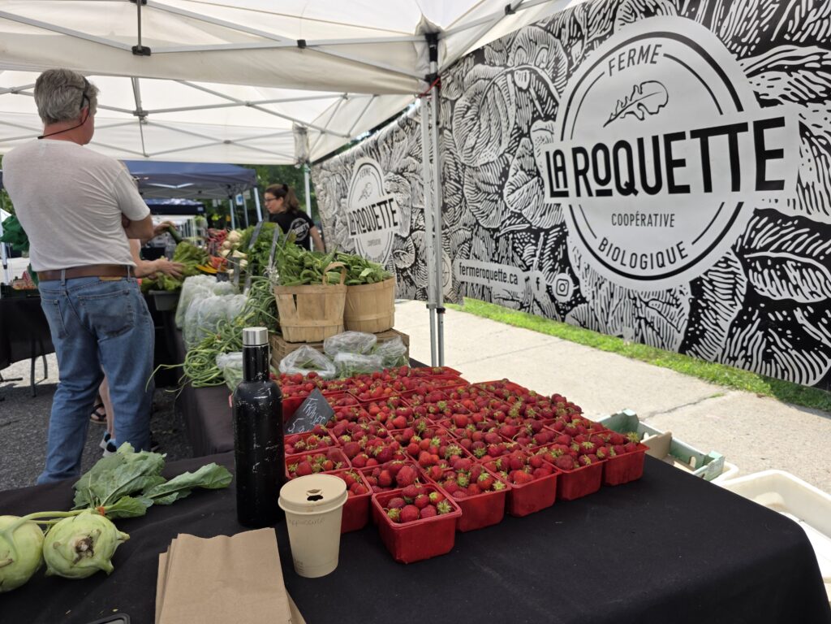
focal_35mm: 23
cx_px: 416
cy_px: 312
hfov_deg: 73.9
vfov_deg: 58.9
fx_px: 552
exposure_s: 1/2635
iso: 80
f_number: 1.7
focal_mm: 6.3
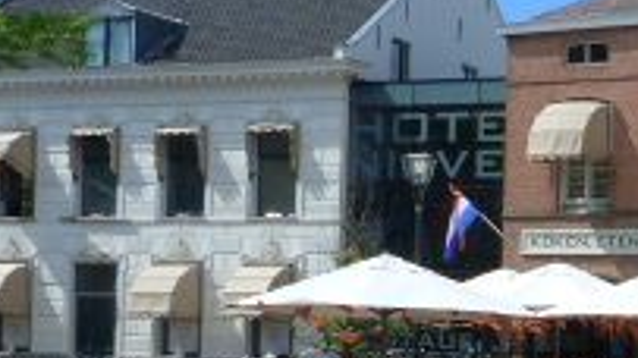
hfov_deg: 22.3
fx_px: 1454
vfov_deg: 13.9
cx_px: 817
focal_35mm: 86
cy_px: 327
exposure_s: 1/400
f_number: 5.6
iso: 80
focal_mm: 4.5
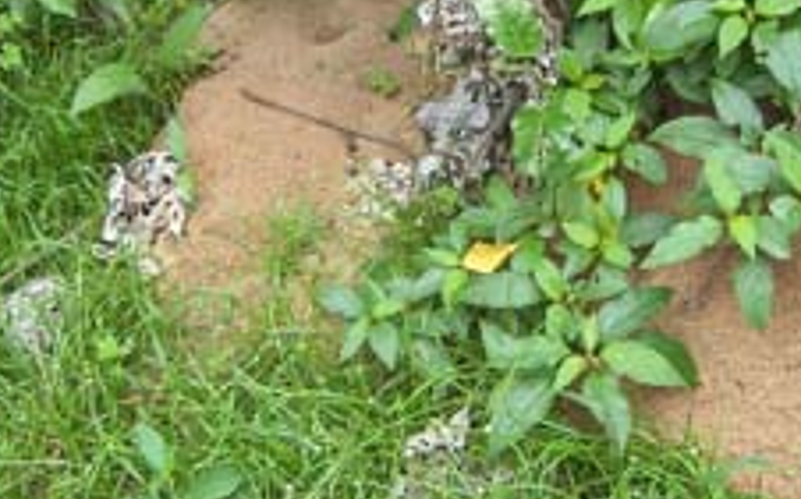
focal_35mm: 64
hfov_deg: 31.6
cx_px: 567
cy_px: 228
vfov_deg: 20.3
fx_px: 1396
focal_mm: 8
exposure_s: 1/103
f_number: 2.8
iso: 200
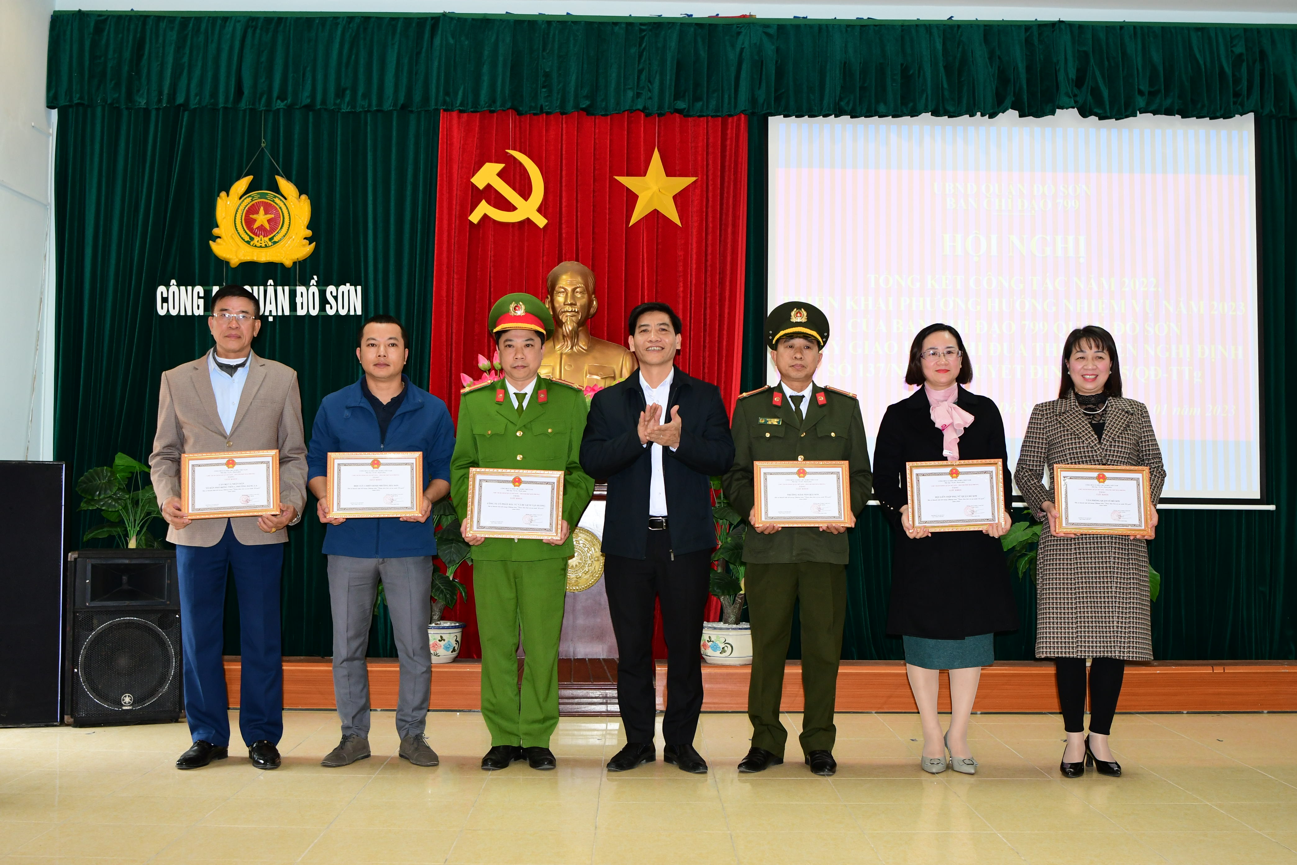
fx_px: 1513
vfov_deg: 31.9
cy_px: 432
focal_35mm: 42
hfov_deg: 46.4
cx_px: 648
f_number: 2.8
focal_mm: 28
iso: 1000
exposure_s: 1/200
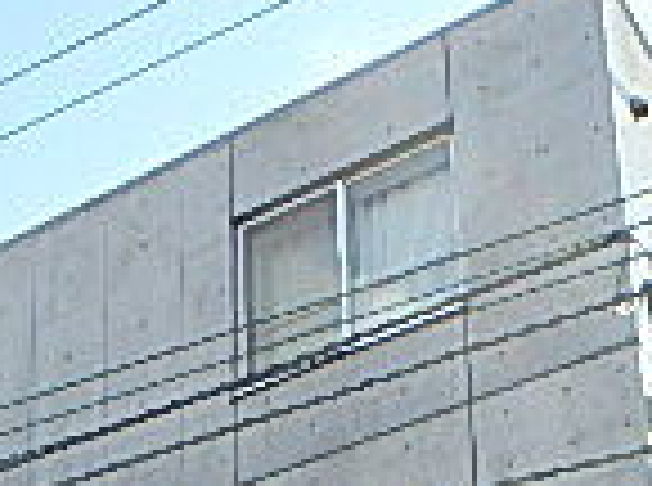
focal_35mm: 93
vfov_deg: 13.5
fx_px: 1747
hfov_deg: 21.1
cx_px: 261
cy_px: 986
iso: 125
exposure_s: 1/400
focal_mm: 3.7
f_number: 3.5
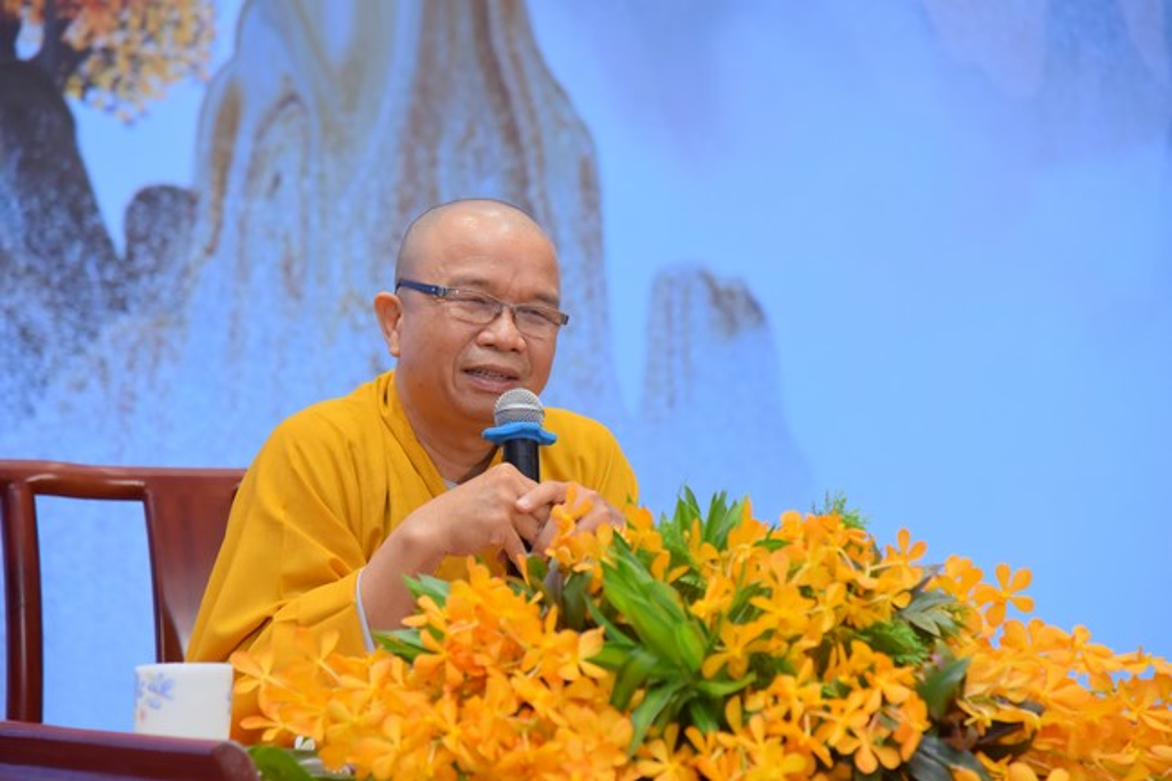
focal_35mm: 120
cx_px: 586
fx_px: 3905
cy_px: 390
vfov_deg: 11.4
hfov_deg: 17.1
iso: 1250
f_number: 5
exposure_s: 1/160
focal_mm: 120
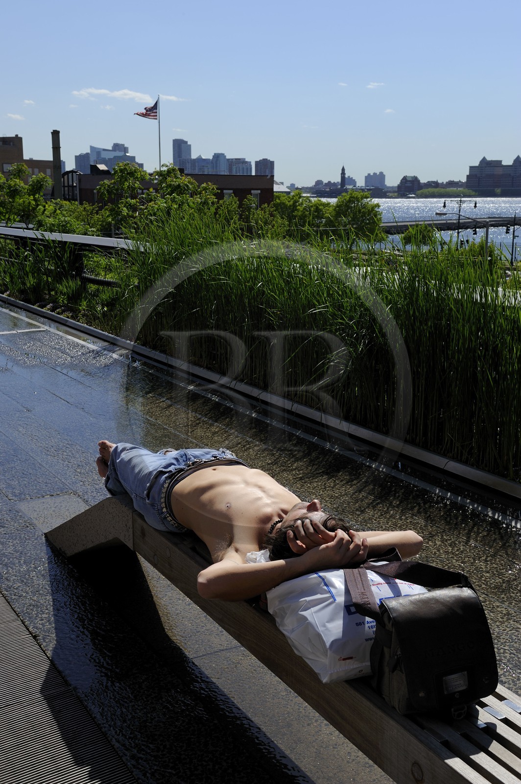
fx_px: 957
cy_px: 392
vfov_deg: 44.5
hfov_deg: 30.5
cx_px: 260
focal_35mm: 44
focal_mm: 44
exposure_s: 1/200
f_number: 13
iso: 200
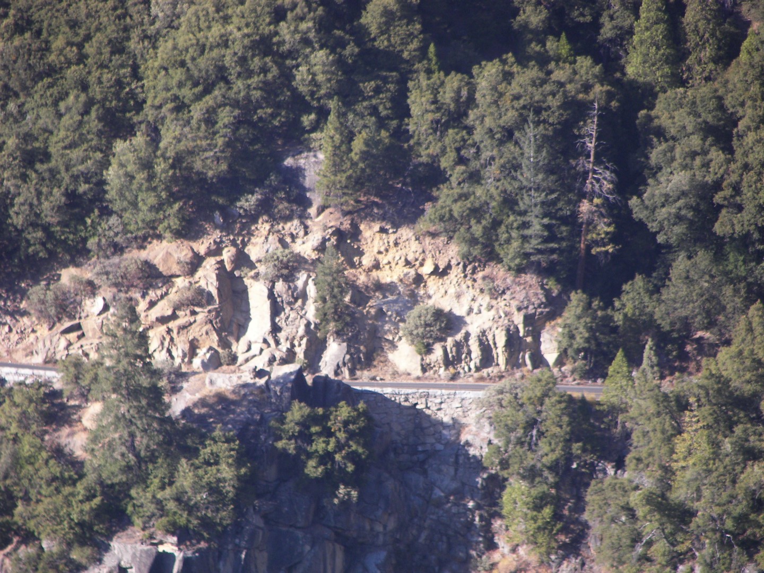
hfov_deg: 4.6
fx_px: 9535
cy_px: 286
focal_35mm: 432
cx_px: 382
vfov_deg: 3.4
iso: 64
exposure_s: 1/320
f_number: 3.7
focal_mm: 72
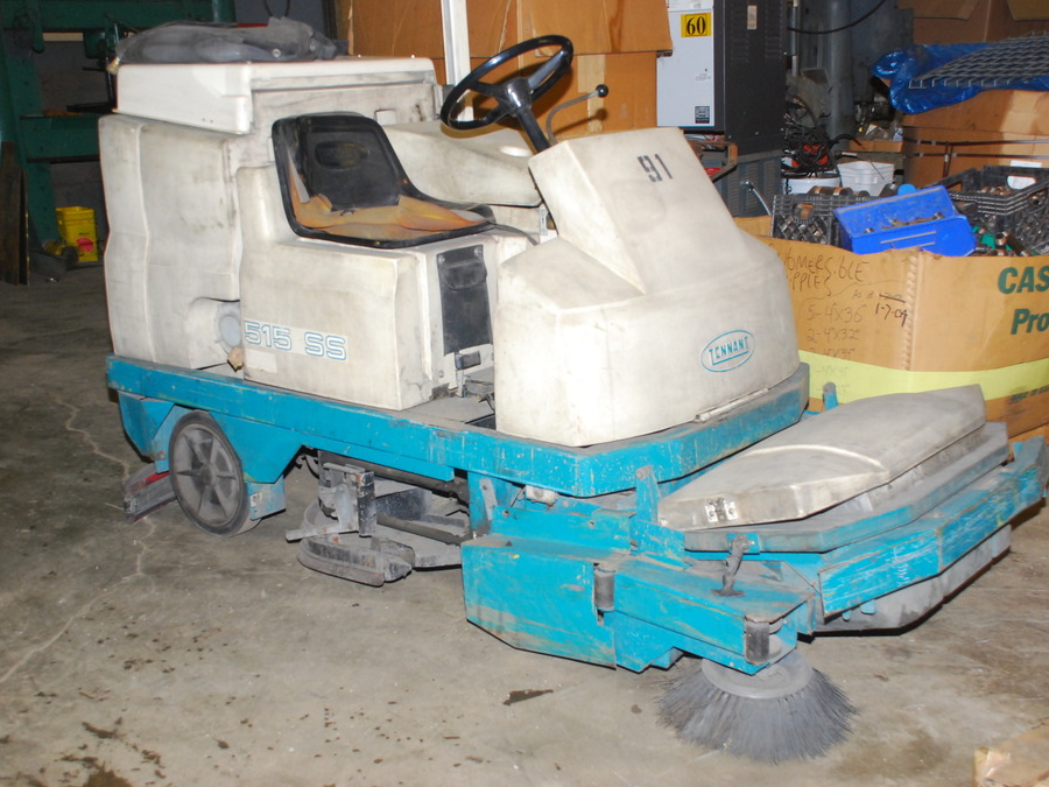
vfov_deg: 31.5
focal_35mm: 46
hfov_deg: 41.2
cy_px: 392
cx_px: 515
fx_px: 1394
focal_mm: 28
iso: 800
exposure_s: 1/60
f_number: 5
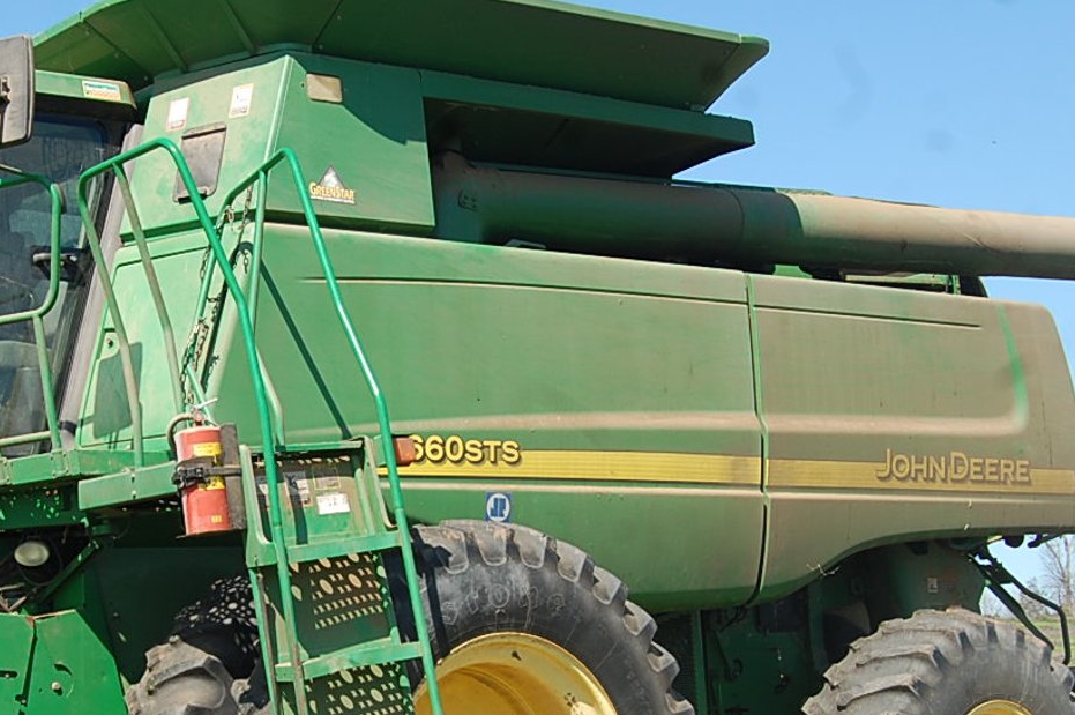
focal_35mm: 77
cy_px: 518
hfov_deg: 26.1
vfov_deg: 17.6
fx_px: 2297
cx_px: 323
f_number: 8
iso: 200
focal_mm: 28
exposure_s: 1/250
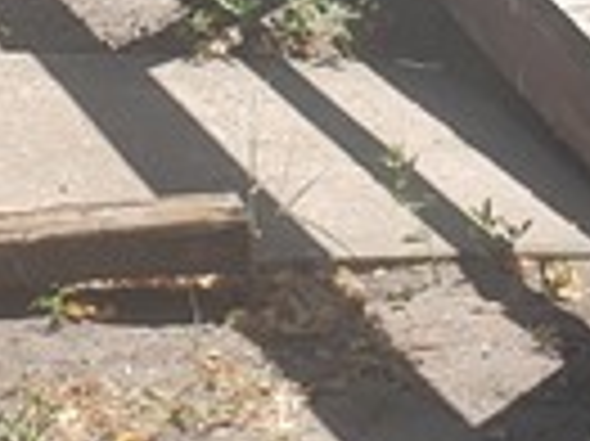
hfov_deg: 9.6
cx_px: -189
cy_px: -864
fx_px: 3457
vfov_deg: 6.7
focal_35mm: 203
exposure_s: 1/1064
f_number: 2.4
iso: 50
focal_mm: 4.3
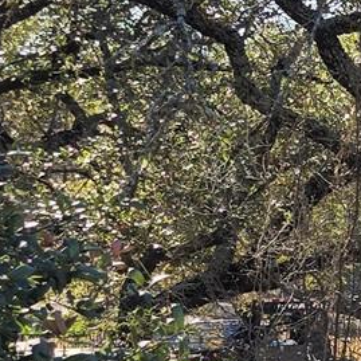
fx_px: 1829
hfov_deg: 8.5
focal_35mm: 155
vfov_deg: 11.3
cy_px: 228
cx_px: 1236
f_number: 1.7
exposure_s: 1/268
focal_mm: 6.3
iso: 12
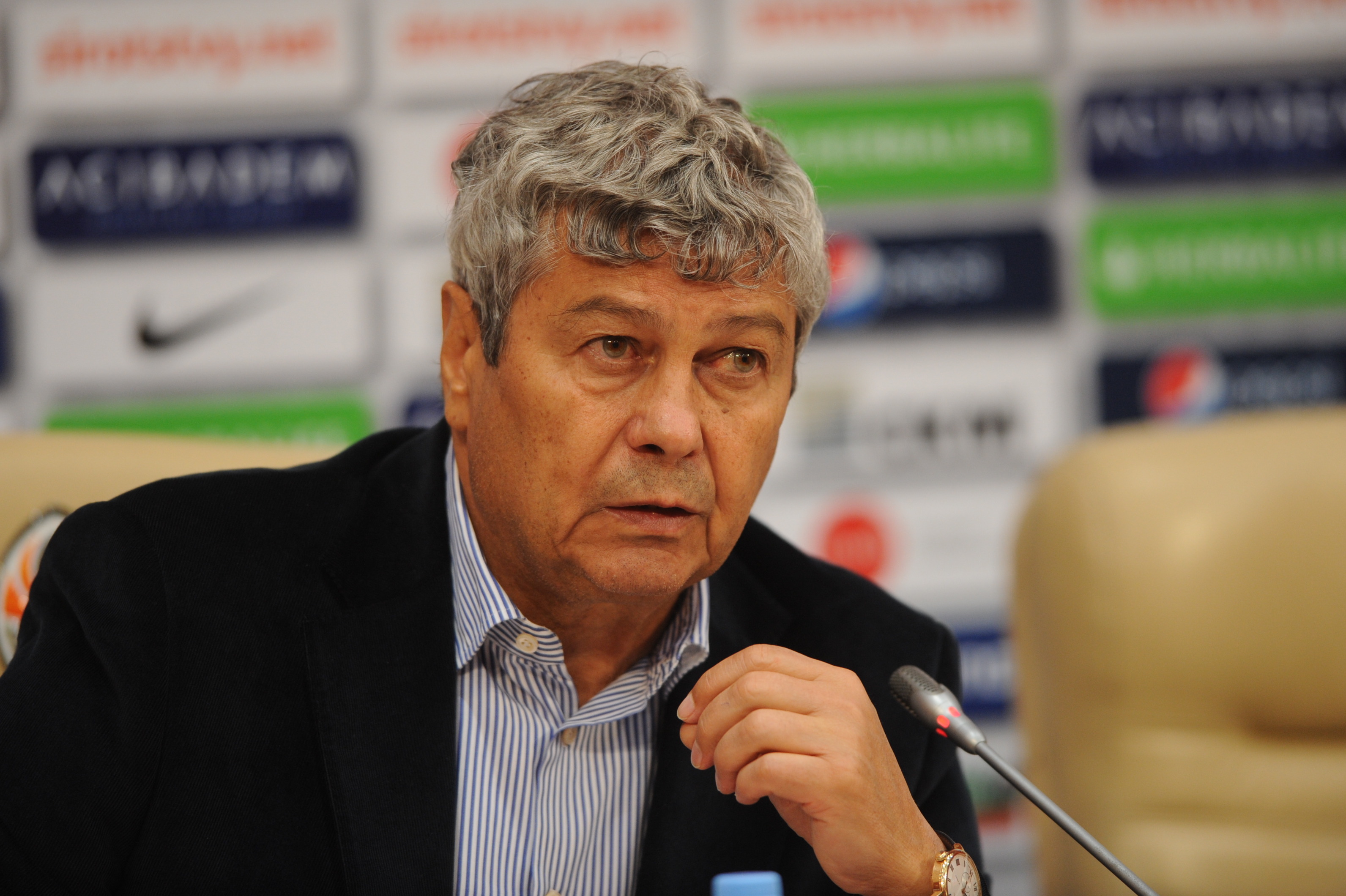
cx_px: 673
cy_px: 448
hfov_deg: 5.2
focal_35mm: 400
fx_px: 14949
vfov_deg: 3.4
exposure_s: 1/500
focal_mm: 400
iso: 1250
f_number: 4
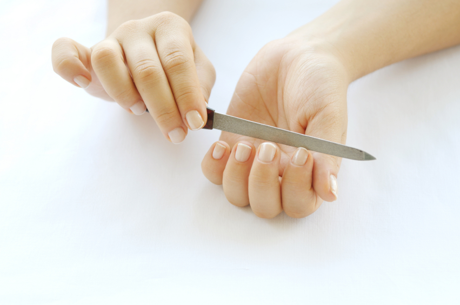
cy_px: 152
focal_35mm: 120
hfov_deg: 17.1
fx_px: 1530
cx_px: 230
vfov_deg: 11.4
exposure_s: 1/50
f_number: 4
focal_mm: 80
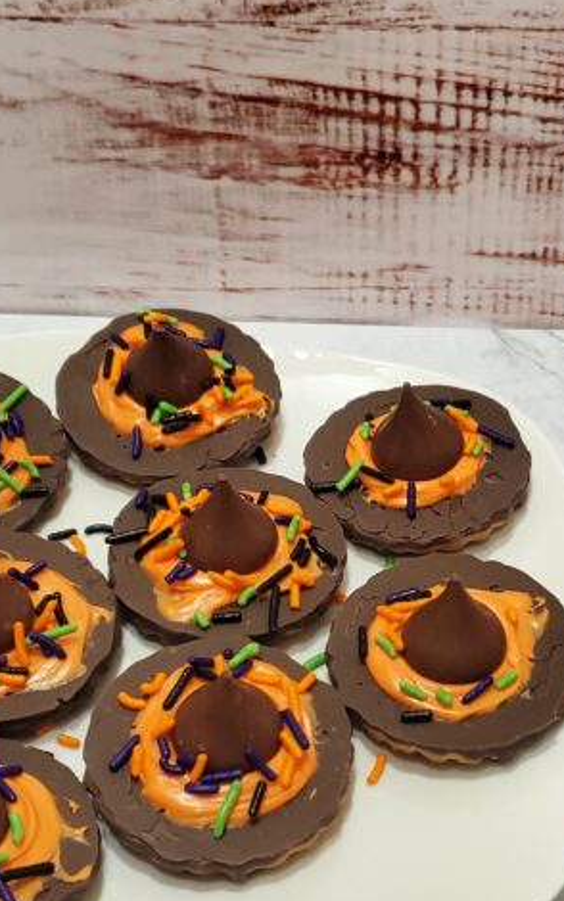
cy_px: 571
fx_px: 1475
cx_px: 347
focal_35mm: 60
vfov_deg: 33.8
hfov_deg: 21.6
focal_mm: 4.3
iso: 200
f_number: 1.5
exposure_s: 1/40
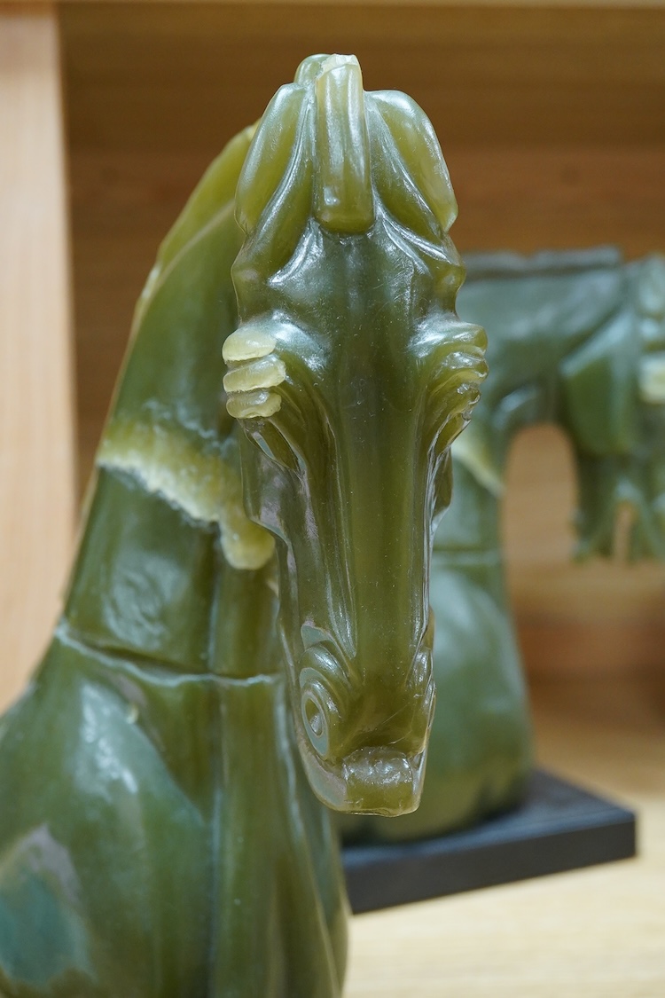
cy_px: 499
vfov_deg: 43.6
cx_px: 332
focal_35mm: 45
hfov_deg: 29.9
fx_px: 1247
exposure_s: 1/100
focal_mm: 30
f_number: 8
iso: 2500
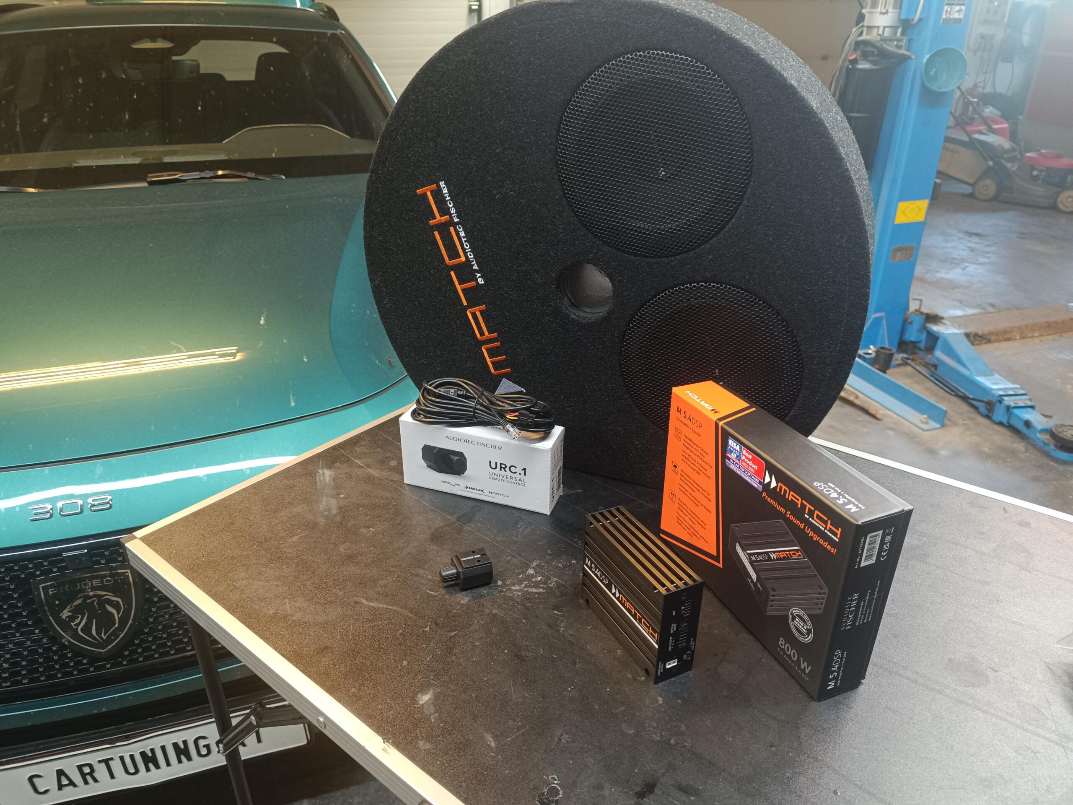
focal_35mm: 24
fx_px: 744
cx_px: 536
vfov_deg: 56.8
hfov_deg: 71.6
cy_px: 402
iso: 732
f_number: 1.88
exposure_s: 1/50.1
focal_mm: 5.59
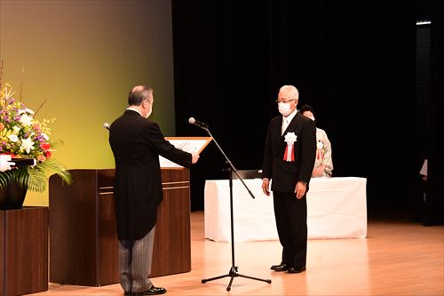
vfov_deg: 13.4
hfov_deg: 20.0
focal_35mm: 102
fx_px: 1258
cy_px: 148
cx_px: 222
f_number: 8
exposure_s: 1/250
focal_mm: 68
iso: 5000
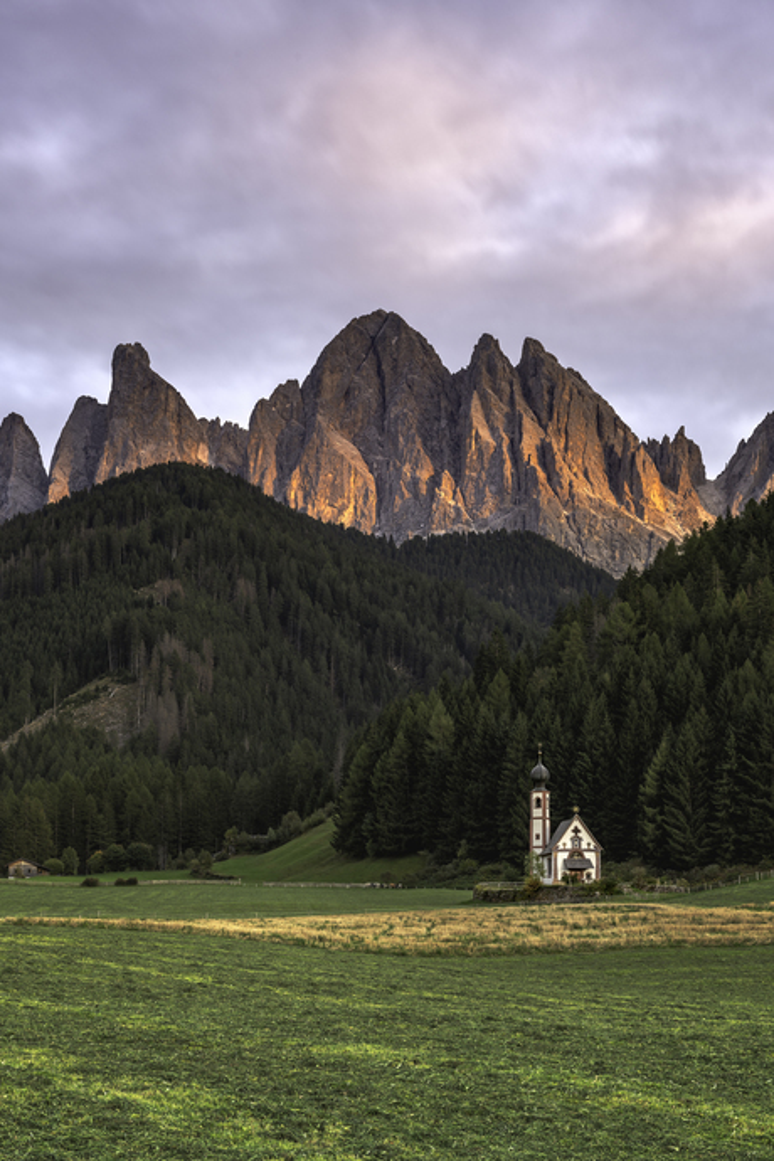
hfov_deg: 23.4
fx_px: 1870
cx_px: 387
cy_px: 580
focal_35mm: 58
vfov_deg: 34.5
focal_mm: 58
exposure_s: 3
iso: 31
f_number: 13
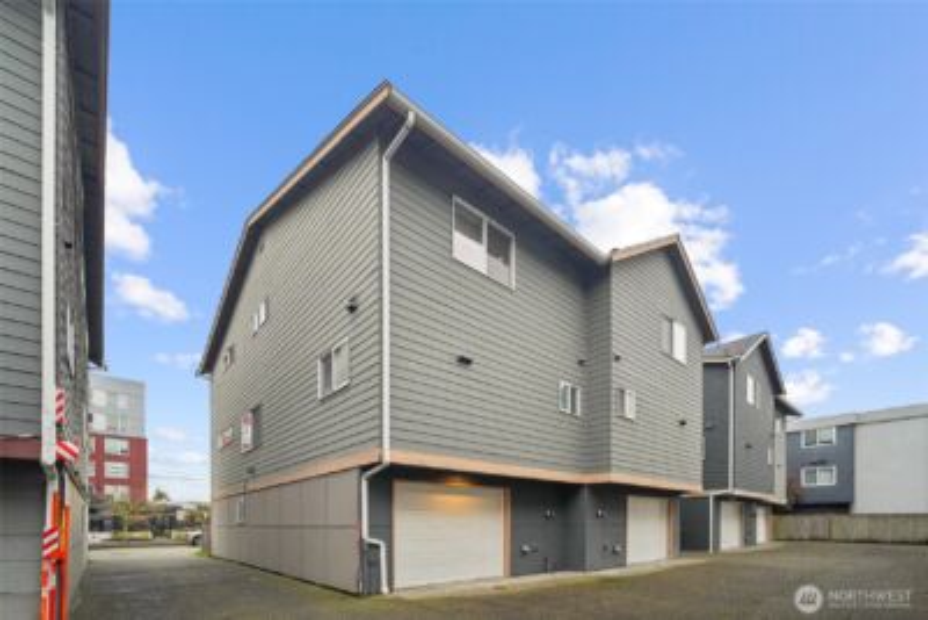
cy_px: 310
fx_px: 413
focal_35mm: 16
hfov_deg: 96.7
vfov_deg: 73.8
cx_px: 464
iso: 1600
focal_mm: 16
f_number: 8
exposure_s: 1/250
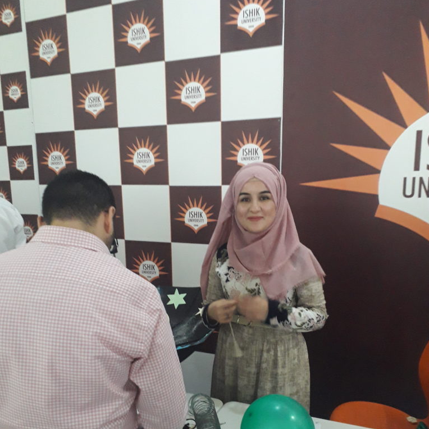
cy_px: 270
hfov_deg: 51.1
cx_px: 215
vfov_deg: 50.5
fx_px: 449
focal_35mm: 32
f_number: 1.9
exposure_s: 1/25
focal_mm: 3.6
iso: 400
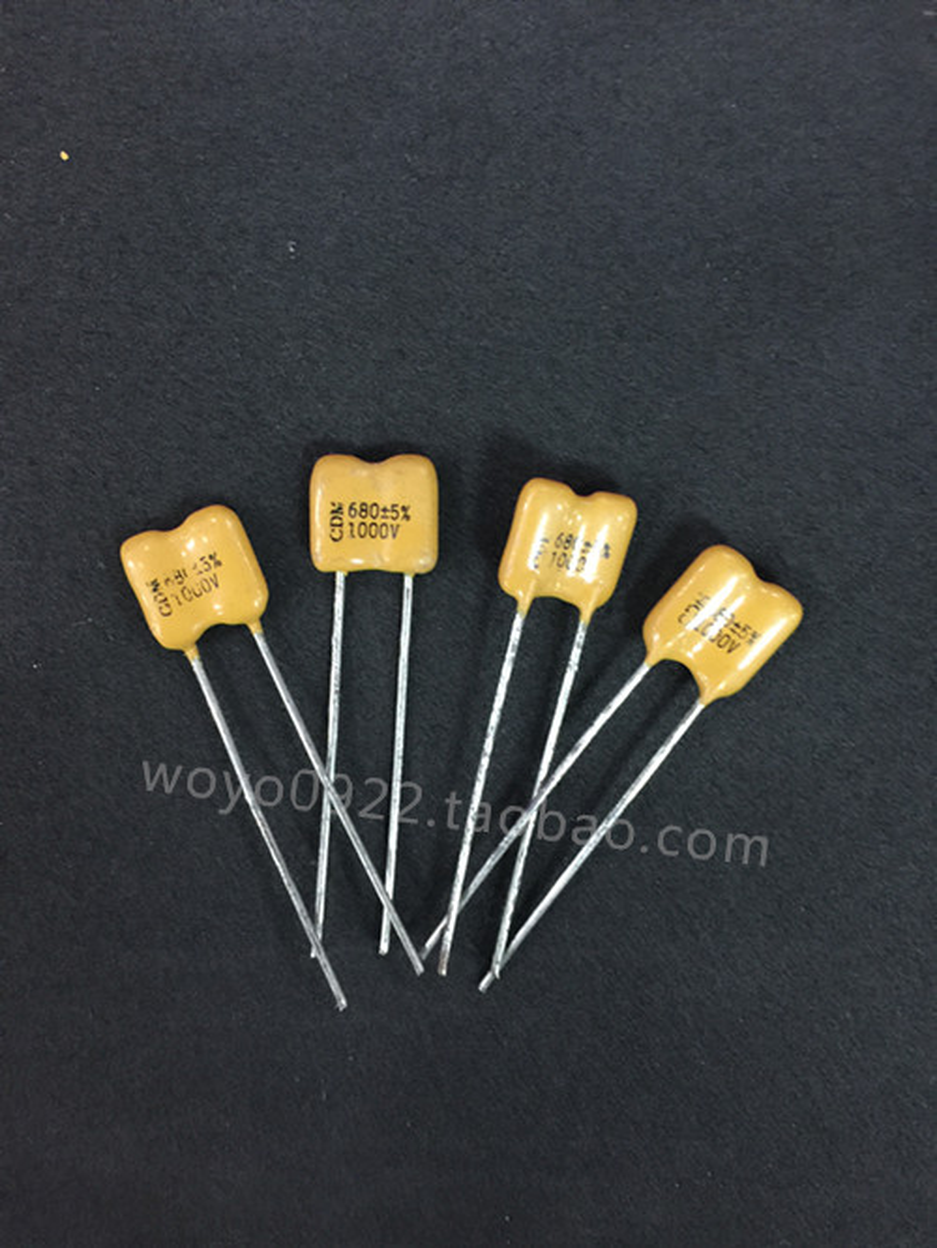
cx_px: 468
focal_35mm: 29
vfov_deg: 61.6
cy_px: 624
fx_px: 1046
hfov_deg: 48.3
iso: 64
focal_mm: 4.15
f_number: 2.2
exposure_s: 1/4
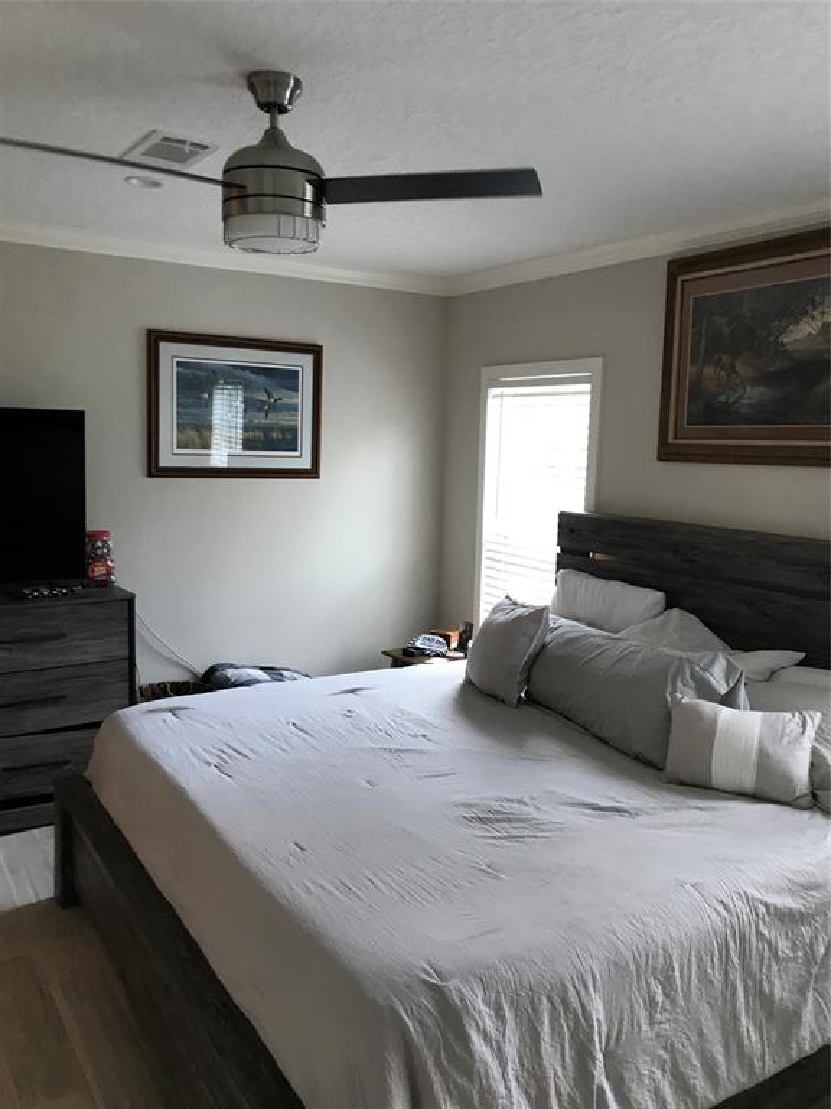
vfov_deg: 63.4
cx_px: 416
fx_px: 896
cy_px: 554
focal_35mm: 28
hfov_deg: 49.7
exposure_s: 1/30
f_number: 1.8
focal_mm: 3.99
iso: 40
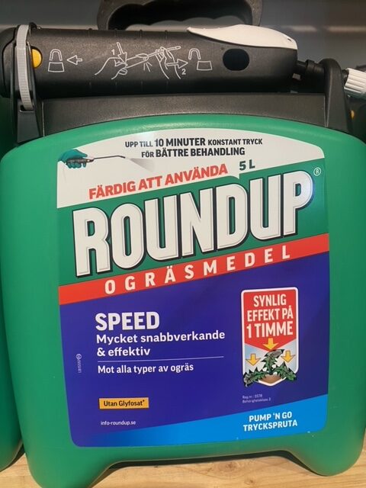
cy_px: 244
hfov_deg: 53.1
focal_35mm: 26
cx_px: 183
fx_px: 367
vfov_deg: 67.3
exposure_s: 1/50
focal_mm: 4.25
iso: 100
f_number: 1.8
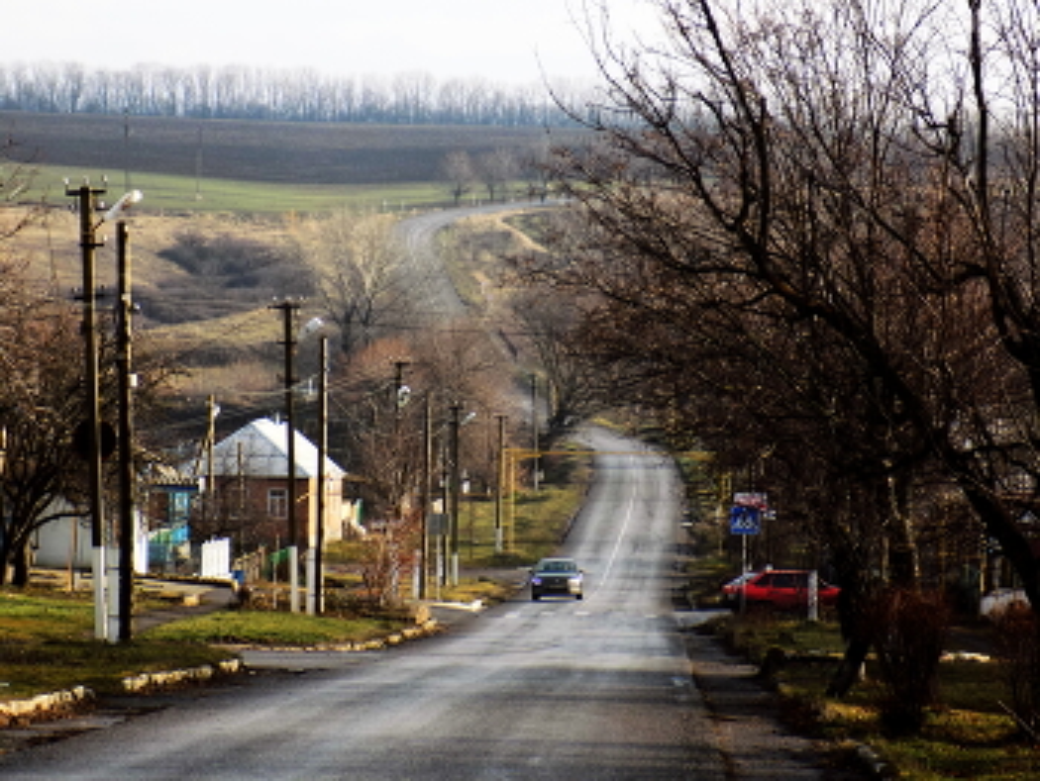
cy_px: 390
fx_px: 4630
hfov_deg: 12.8
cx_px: 520
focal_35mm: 154
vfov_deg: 9.6
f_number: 5.2
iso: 80
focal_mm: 27.3
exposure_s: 1/250
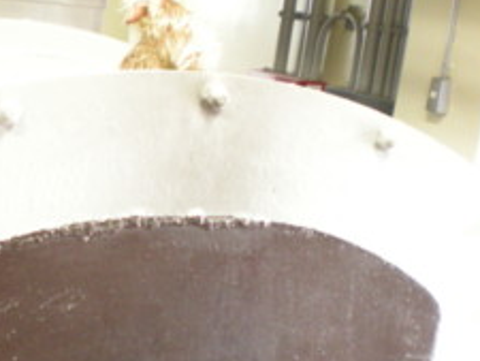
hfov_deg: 25.4
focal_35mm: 76
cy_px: 267
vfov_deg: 19.3
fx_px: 1054
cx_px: 124
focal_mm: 6.3
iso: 400
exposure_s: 1/8.6
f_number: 3.1
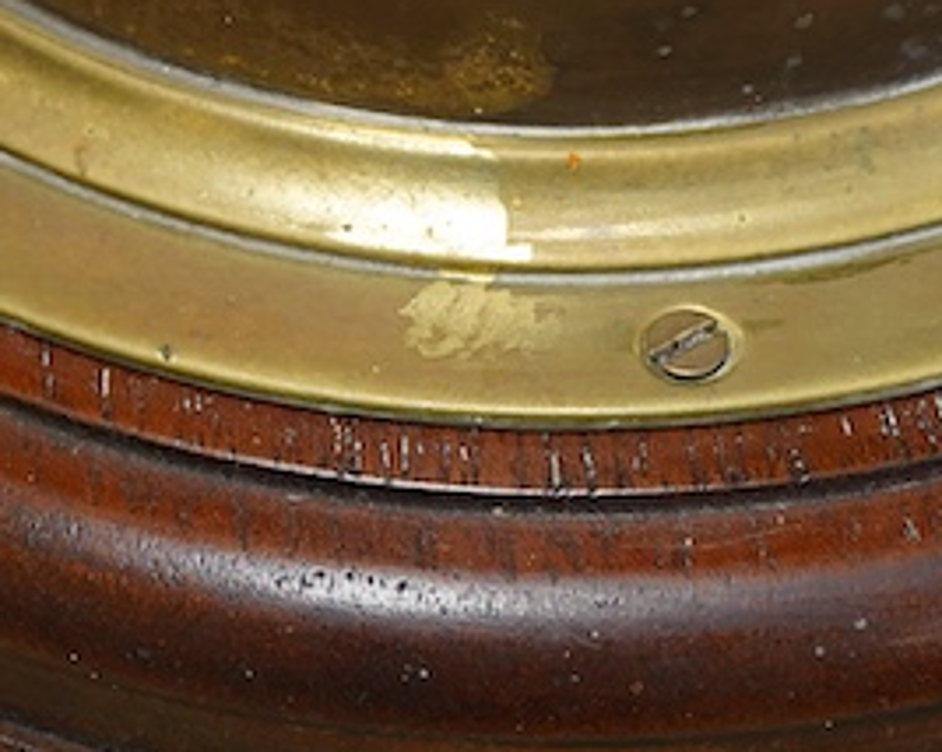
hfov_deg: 13.6
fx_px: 3956
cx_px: 569
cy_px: -35
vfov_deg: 10.7
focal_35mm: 142
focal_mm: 30
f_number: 6.3
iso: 1250
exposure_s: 1/125
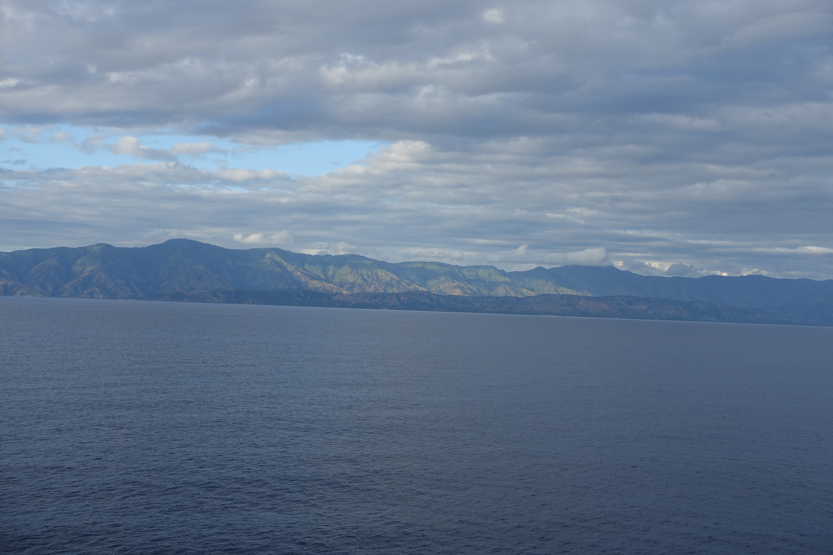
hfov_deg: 40.3
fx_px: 1134
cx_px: 416
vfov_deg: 27.5
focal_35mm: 49
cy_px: 278
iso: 125
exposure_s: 1/400
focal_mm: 17.9
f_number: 5.6
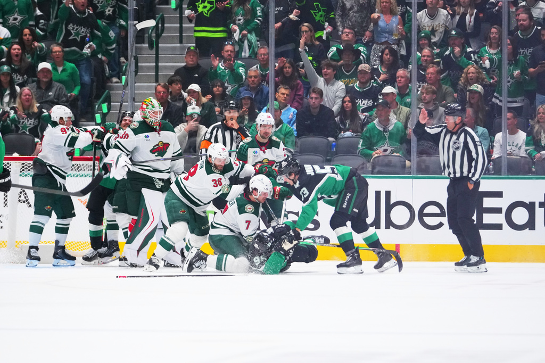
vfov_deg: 4.6
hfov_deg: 6.9
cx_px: 272
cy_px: 182
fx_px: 4540
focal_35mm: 300
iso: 2500
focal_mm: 200
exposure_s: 1/2000
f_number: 2.8
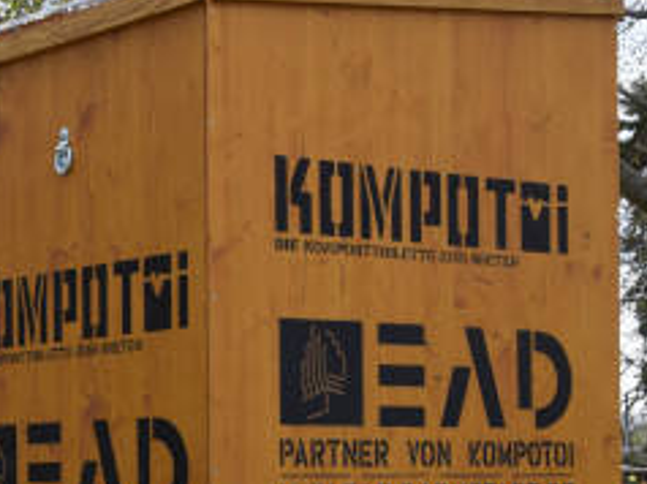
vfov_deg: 12.3
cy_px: 507
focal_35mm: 119
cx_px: 84
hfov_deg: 16.4
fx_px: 2222
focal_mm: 28
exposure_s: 1/250
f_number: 8
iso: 200
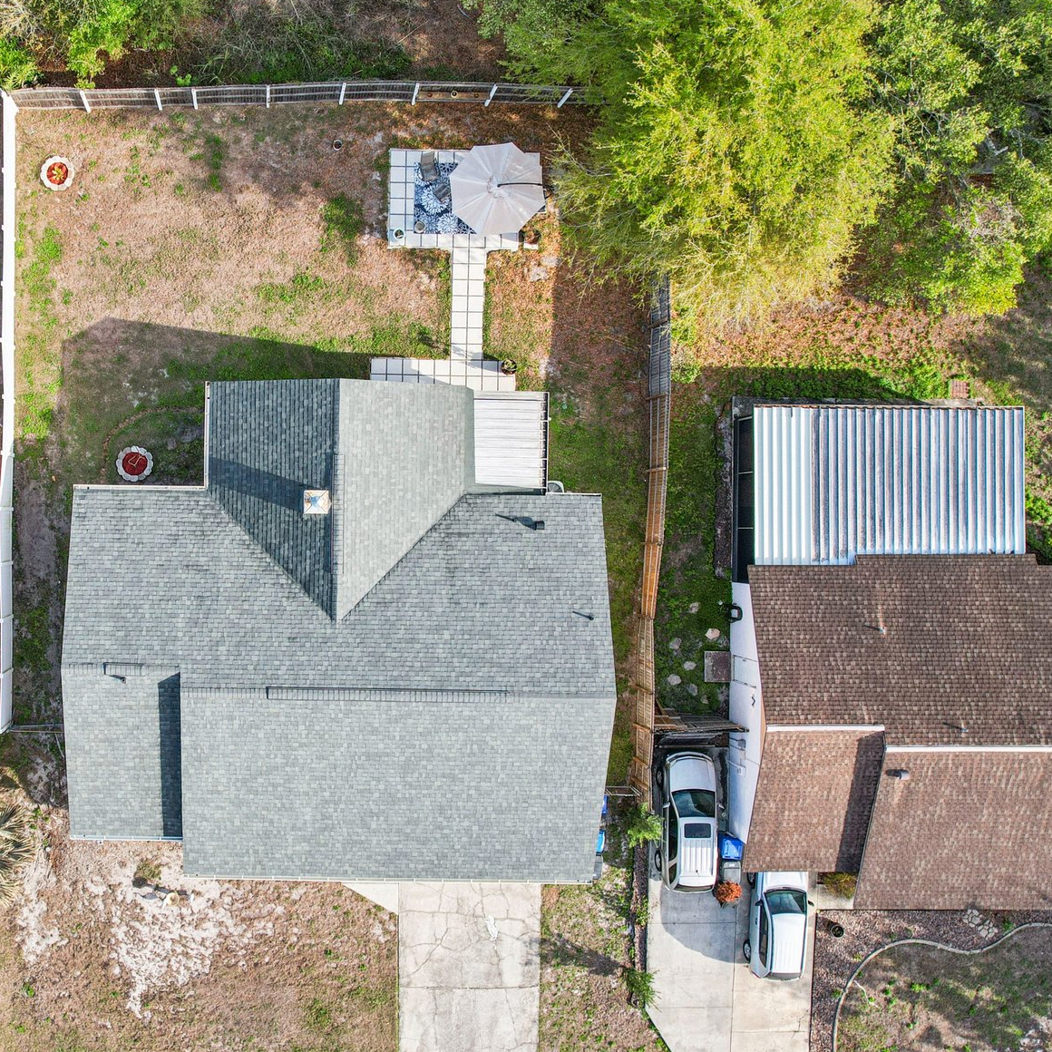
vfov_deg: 49.7
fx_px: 1135
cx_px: 256
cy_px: 553
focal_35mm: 33
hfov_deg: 47.8
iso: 130
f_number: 2.8
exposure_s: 1/800
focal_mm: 8.4
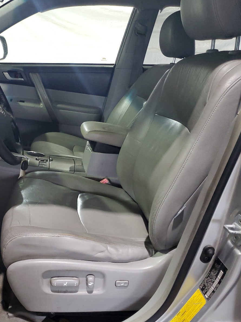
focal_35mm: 35
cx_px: 61
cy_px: 161
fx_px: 325
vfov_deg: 52.6
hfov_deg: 39.6
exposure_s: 1/60.2
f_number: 1.5
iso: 245
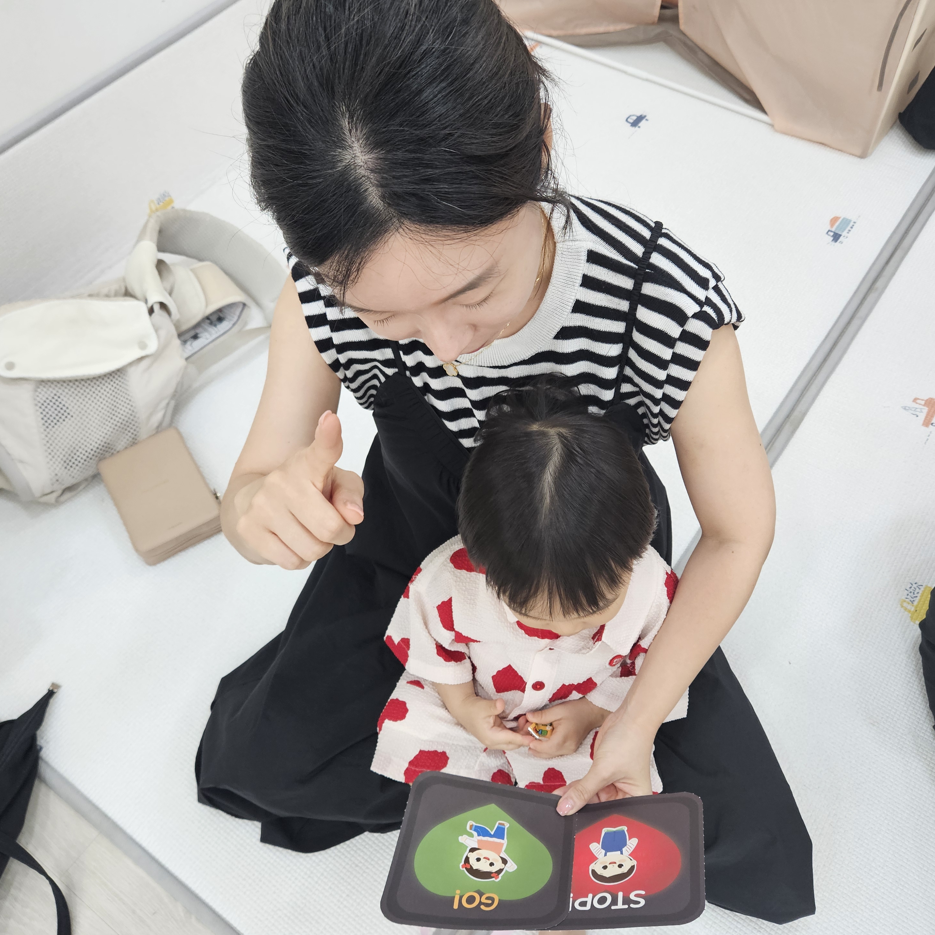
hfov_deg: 57.3
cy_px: 478
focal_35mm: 28
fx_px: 856
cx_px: 477
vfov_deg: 57.3
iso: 160
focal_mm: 5.4
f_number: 1.8
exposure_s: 1/120
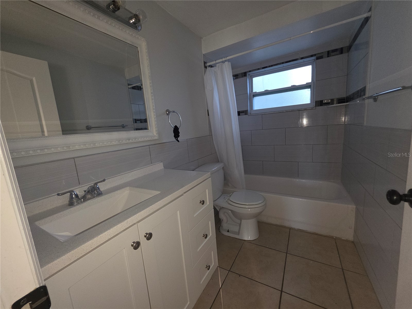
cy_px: 154
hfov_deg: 106.2
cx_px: 206
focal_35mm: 13
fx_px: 155
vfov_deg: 89.9
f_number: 1.9
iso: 100
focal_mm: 2.2
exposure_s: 1/60
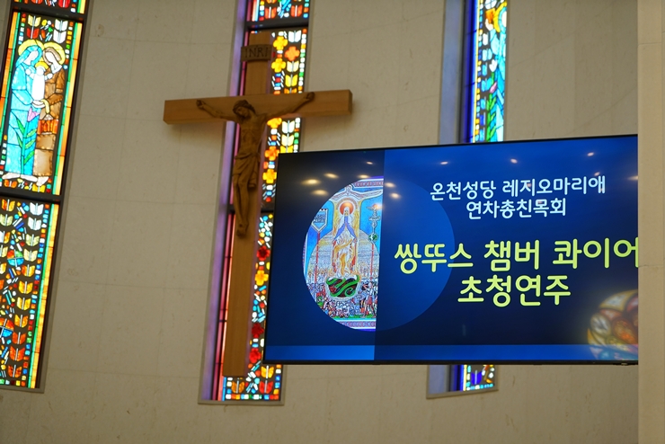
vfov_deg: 19.5
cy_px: 222
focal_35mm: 70
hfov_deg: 28.8
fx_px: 1293
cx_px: 332
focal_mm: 70
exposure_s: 1/160
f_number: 4
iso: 800
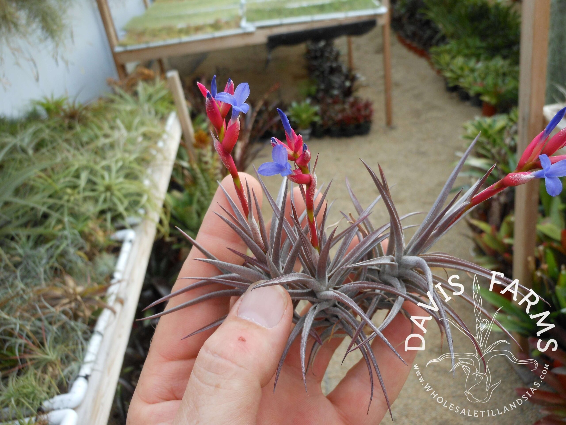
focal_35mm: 33
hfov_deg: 55.4
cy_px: 212
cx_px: 283
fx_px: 540
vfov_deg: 42.9
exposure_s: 1/125
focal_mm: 5.9
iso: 80
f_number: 4
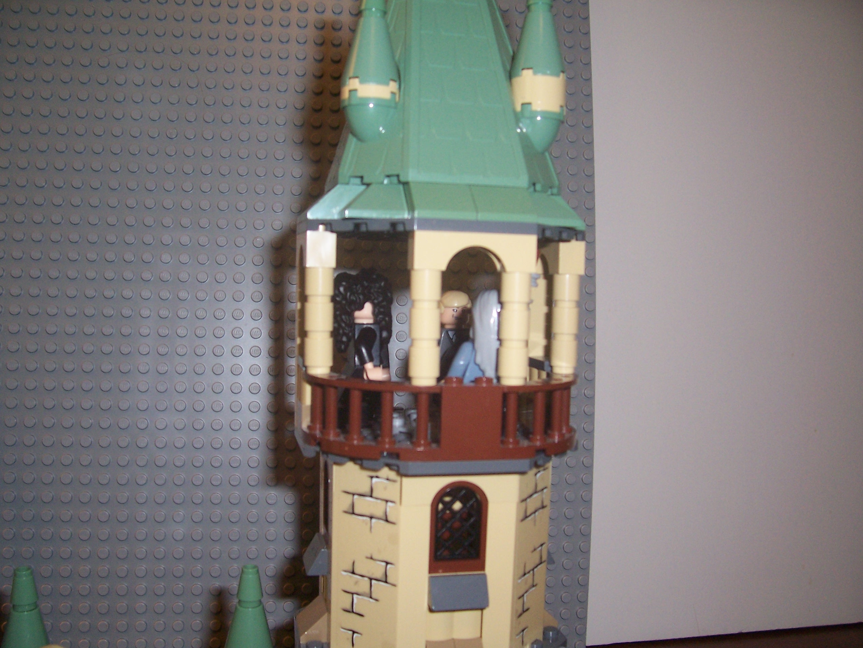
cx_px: 432
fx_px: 848
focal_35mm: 34
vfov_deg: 41.8
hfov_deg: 54.0
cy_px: 324
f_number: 2.7
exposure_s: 1/60
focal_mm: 5.6
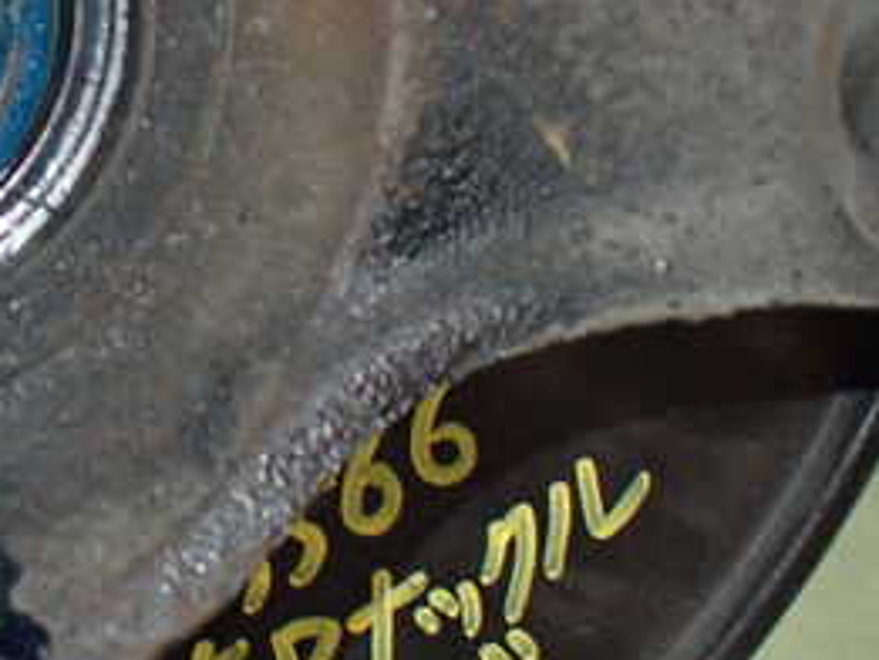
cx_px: -128
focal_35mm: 69
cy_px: 108
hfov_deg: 25.7
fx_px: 1753
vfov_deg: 21.0
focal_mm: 5.4
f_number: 2.3
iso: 800
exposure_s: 1/50
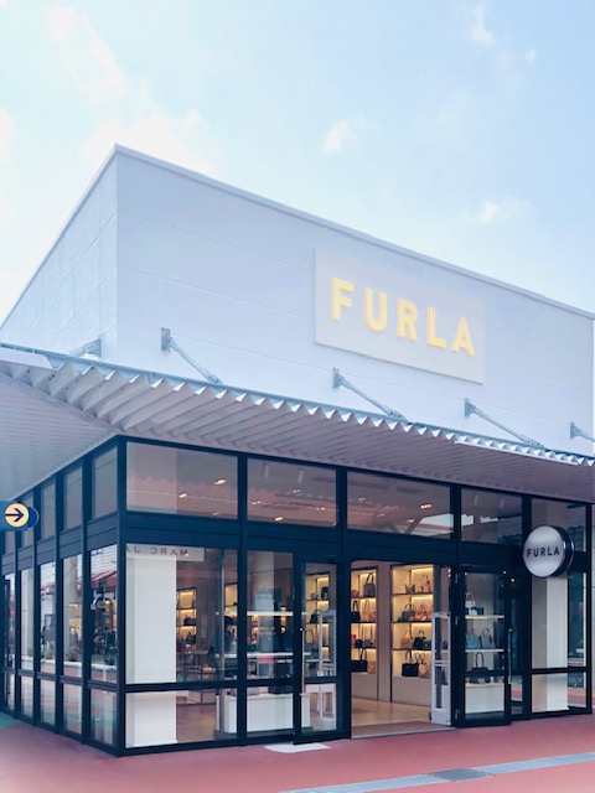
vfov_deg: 63.4
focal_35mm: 28
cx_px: 298
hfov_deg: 49.7
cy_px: 396
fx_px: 642
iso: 20
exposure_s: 1/1297
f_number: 1.8
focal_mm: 3.99
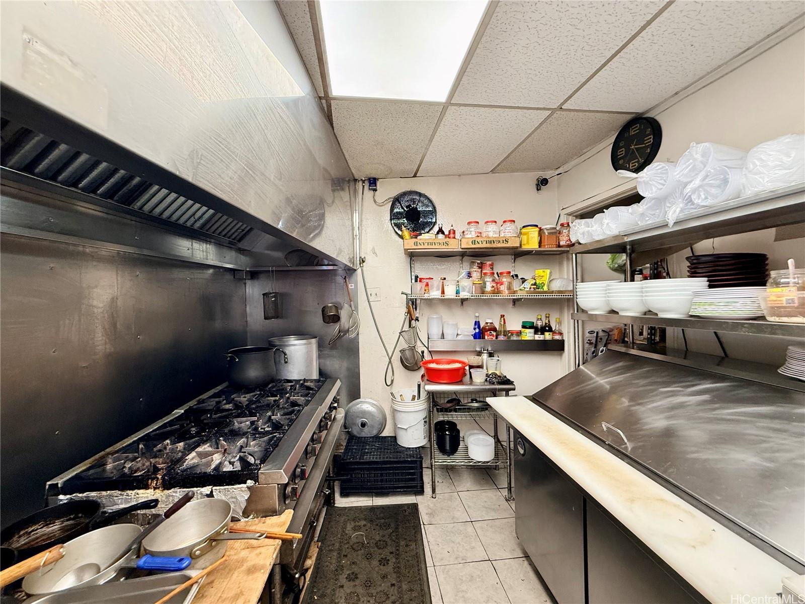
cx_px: 402
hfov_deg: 102.1
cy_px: 302
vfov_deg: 85.7
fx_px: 326
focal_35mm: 14
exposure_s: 1/60
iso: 200
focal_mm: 2.22
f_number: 2.2
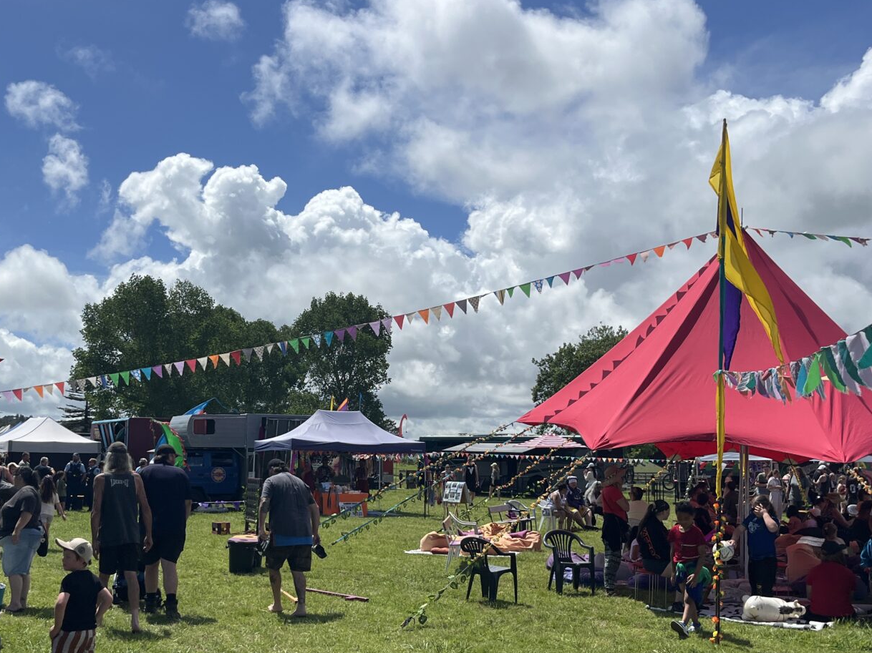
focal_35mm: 41
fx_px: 1033
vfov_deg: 35.0
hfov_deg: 45.5
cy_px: 386
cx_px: 345
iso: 50
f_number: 1.6
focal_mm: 5.1
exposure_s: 1/9091
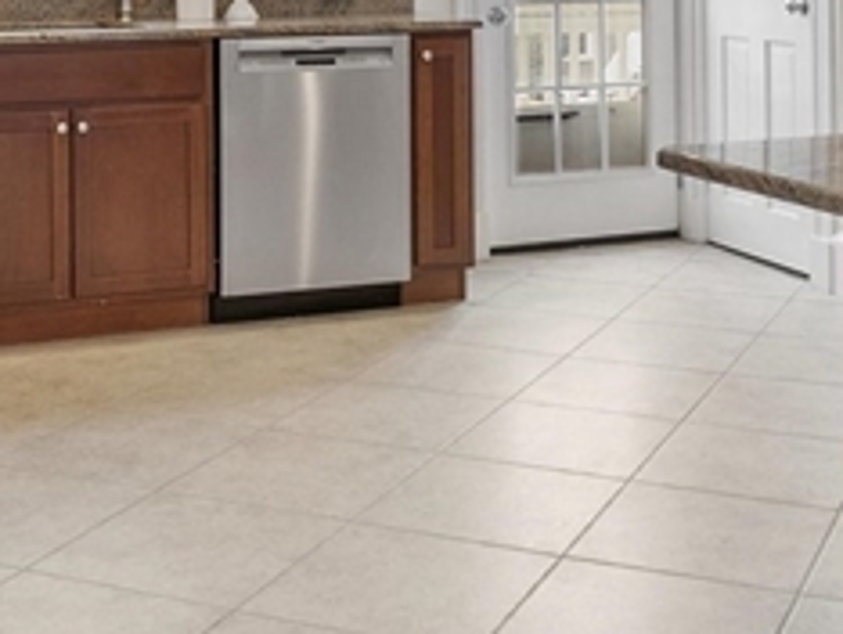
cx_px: 483
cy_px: -92
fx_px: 1536
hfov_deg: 30.7
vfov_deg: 21.9
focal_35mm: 63
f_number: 8
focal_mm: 10
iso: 320
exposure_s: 1/2
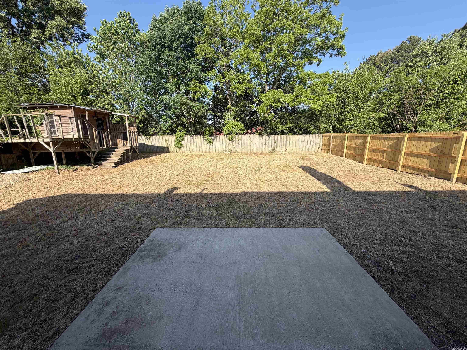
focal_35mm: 14
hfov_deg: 102.1
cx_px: 234
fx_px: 189
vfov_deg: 85.7
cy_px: 175
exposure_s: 1/760
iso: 40
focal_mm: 2.22
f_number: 2.2
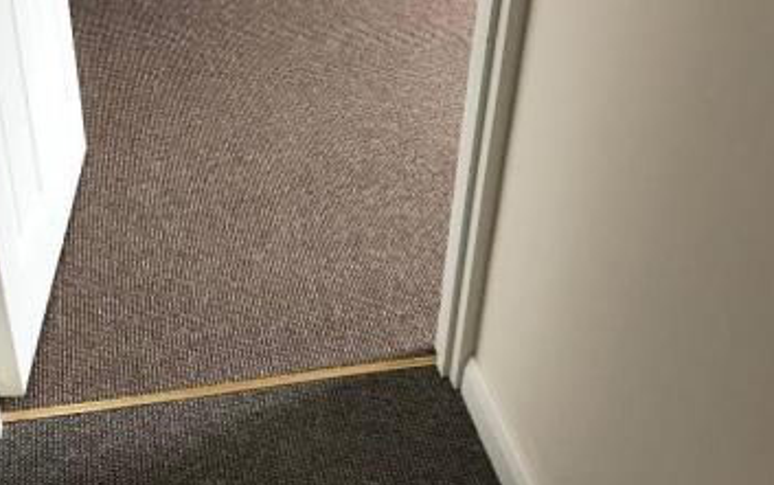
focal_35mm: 49
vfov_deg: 26.4
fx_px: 1034
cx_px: 369
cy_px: 214
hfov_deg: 41.0
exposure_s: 1/20
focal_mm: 3.99
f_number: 1.8
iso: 40
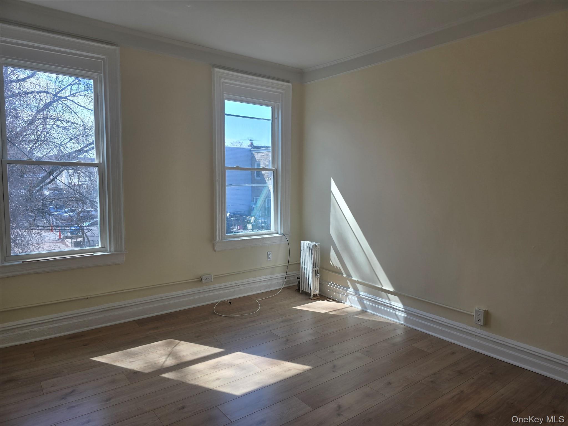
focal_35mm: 23
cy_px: 213
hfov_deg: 73.9
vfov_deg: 58.9
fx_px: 377
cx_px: 284
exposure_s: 1/156
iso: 12
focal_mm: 6.3
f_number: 1.7
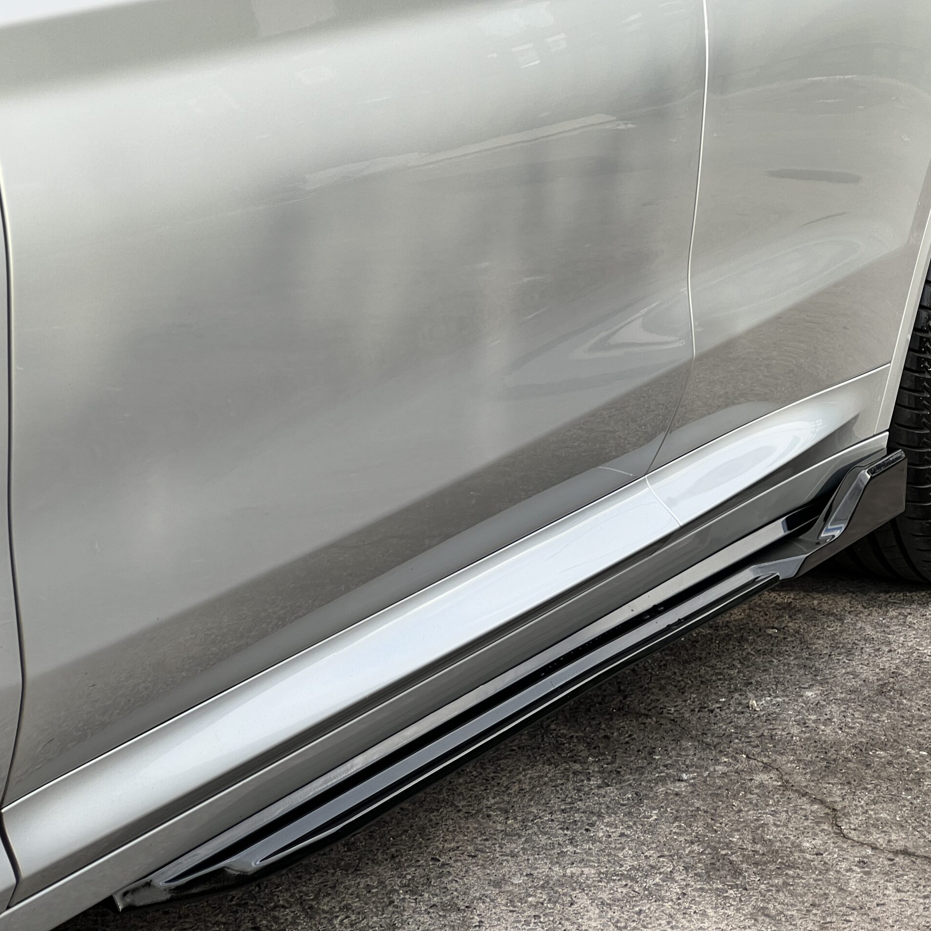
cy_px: 466
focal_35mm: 91
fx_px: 2769
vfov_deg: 19.1
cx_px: 608
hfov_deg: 19.0
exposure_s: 1/99
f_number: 2.8
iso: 40
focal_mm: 9
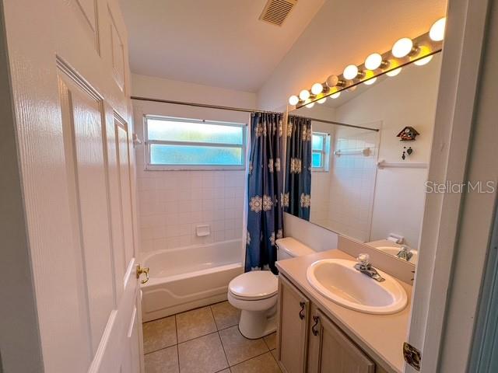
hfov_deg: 102.1
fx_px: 201
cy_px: 186
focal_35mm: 14
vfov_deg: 85.7
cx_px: 249
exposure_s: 1/120
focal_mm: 2.22
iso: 100
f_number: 2.2
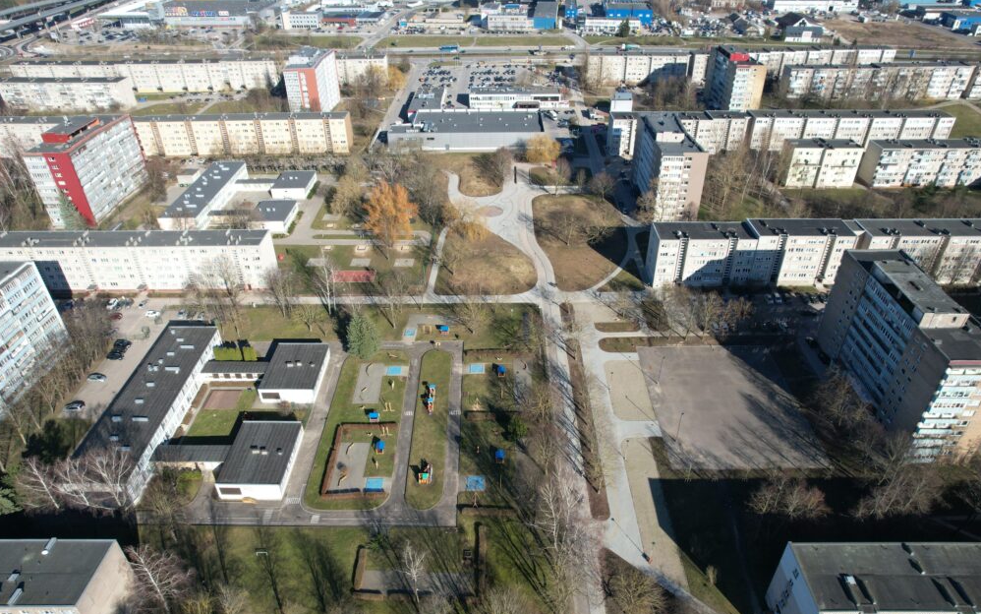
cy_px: 334
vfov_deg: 52.9
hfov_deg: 77.1
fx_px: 615
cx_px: 495
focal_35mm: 23
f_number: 2.8
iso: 100
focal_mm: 8.38
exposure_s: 1/1250
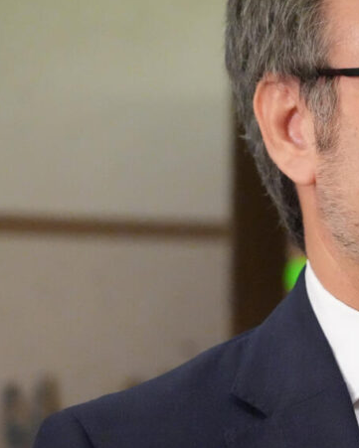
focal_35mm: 164
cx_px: 436
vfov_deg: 11.8
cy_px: 185
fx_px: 2177
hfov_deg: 9.3
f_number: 4
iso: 20000
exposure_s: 1/200
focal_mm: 77
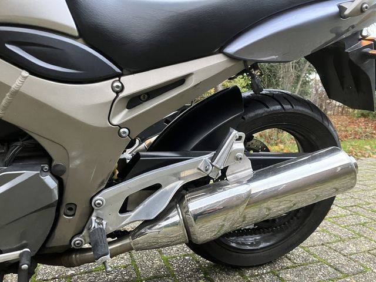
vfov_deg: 49.7
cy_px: 141
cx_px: 188
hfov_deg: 63.4
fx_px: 304
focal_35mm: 28
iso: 500
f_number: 1.8
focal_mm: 3.99
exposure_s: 1/30
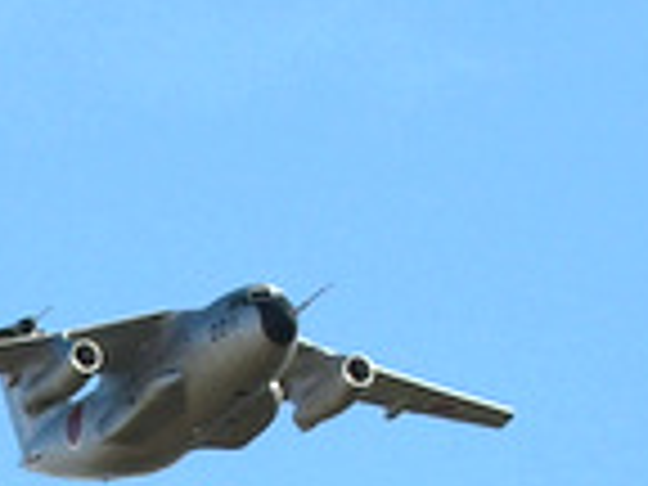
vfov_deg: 1.5
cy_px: 1532
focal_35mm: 965
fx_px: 18064
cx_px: -1300
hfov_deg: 2.0
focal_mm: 80
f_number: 8
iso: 100
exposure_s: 1/1000
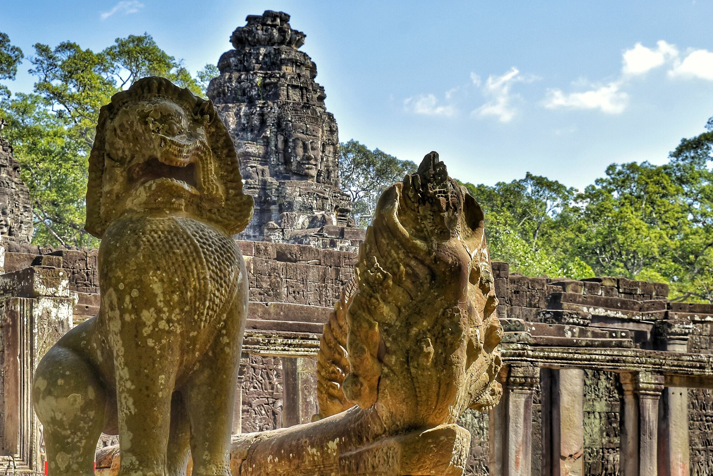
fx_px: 1972
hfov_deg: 20.5
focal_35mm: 100
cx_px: 324
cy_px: 279
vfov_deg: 13.7
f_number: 8
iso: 280
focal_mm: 55
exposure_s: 1/250
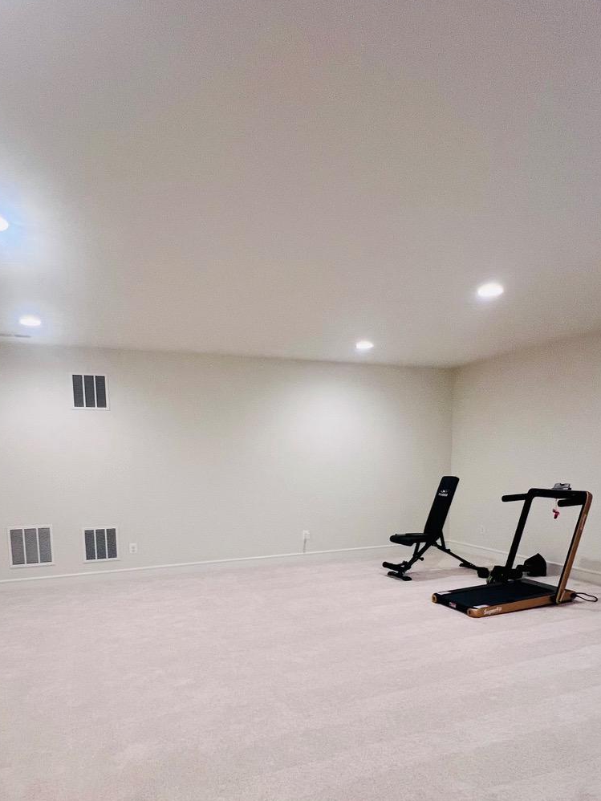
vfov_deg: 79.3
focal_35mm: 20
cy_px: 529
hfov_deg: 65.8
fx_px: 463
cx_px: 271
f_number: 1.8
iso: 200
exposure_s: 1/60
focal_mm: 1.57
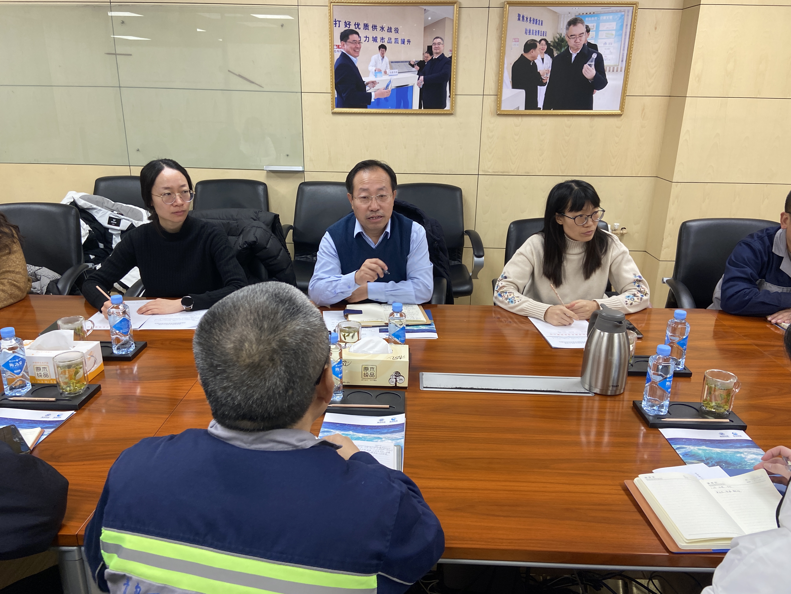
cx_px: 396
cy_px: 297
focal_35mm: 26
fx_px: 594
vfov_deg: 53.1
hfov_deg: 67.3
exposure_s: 1/100
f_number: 1.8
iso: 125
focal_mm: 4.25
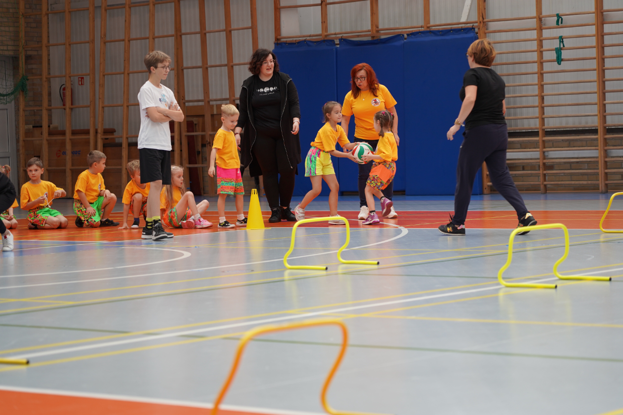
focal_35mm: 105
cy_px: 208
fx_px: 1817
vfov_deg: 13.0
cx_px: 312
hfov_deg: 19.5
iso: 250
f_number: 4
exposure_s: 1/160
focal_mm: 105
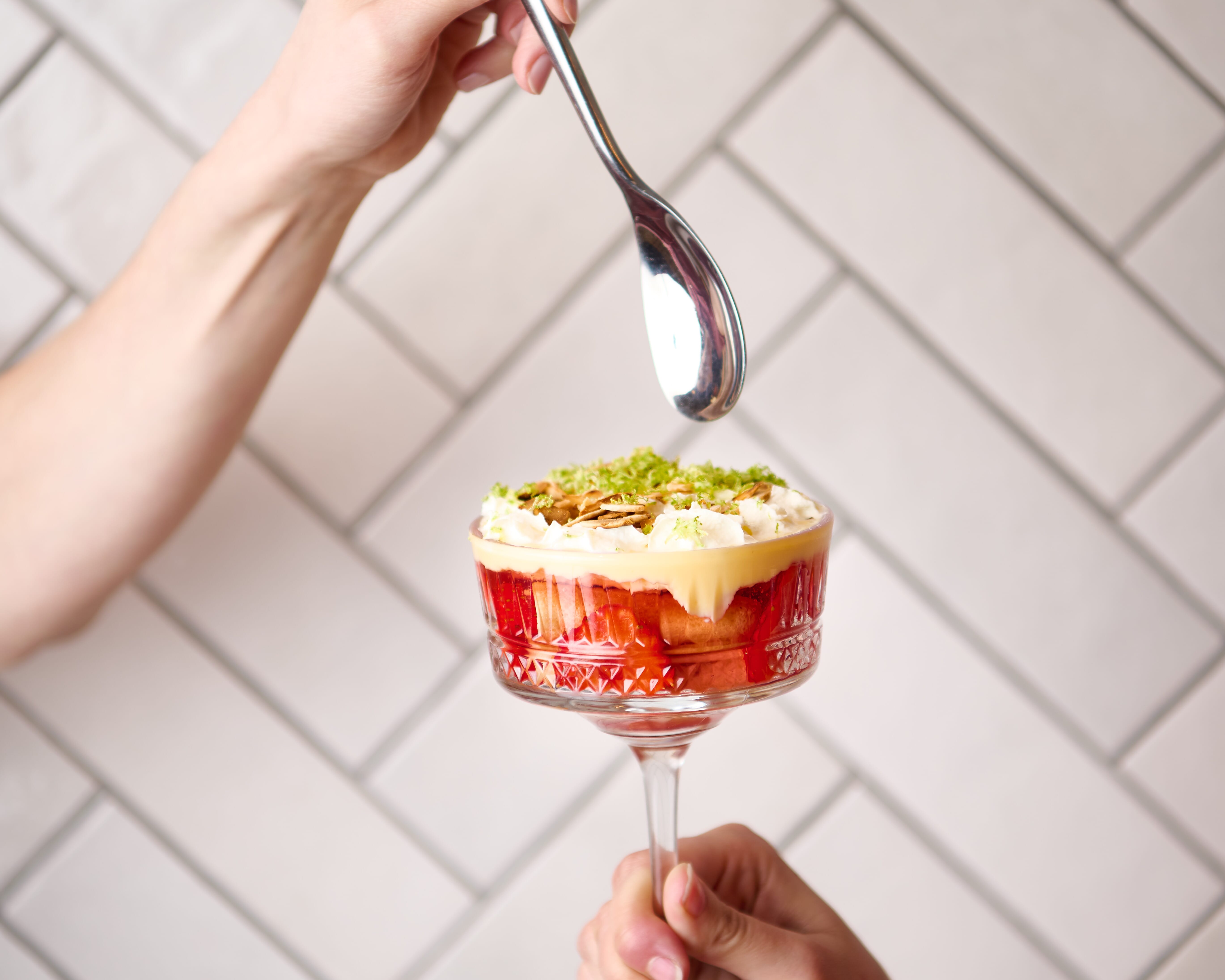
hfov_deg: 19.4
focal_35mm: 99
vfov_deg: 15.5
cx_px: 612
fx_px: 3589
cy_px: 485
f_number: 3.2
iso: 80
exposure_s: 1/200
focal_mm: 70
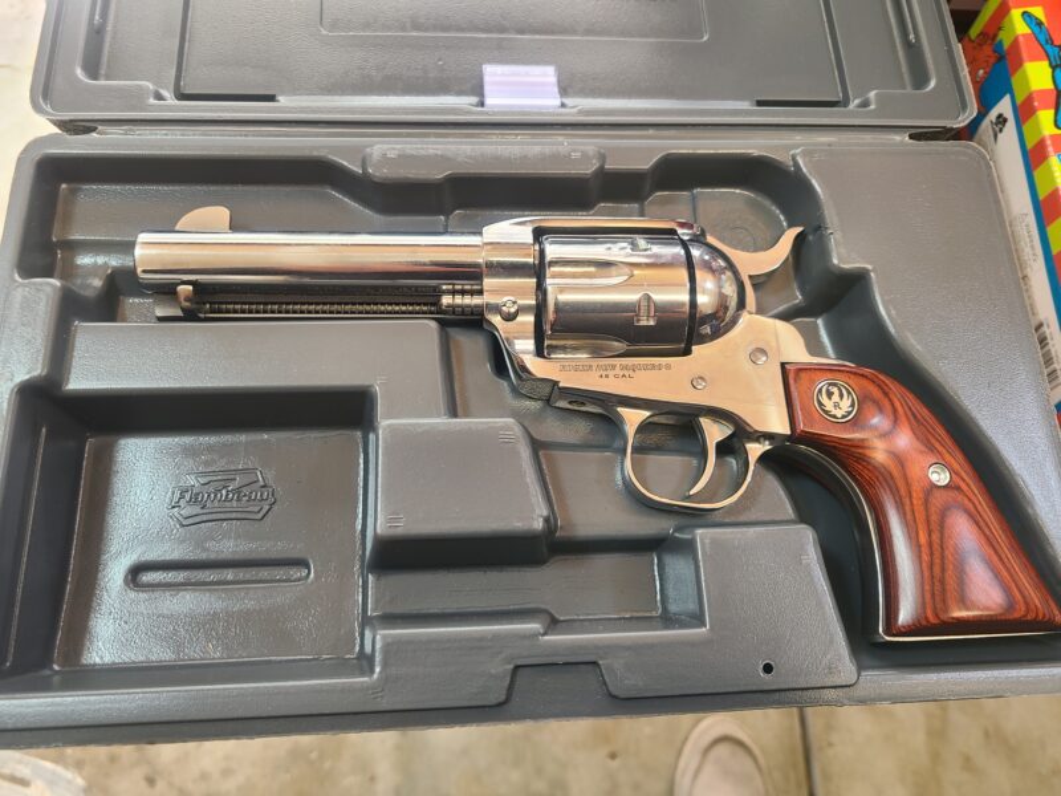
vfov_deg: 53.1
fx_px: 797
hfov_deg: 67.3
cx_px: 530
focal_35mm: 26
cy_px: 398
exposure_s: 1/60
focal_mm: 5.4
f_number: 1.8
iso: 64
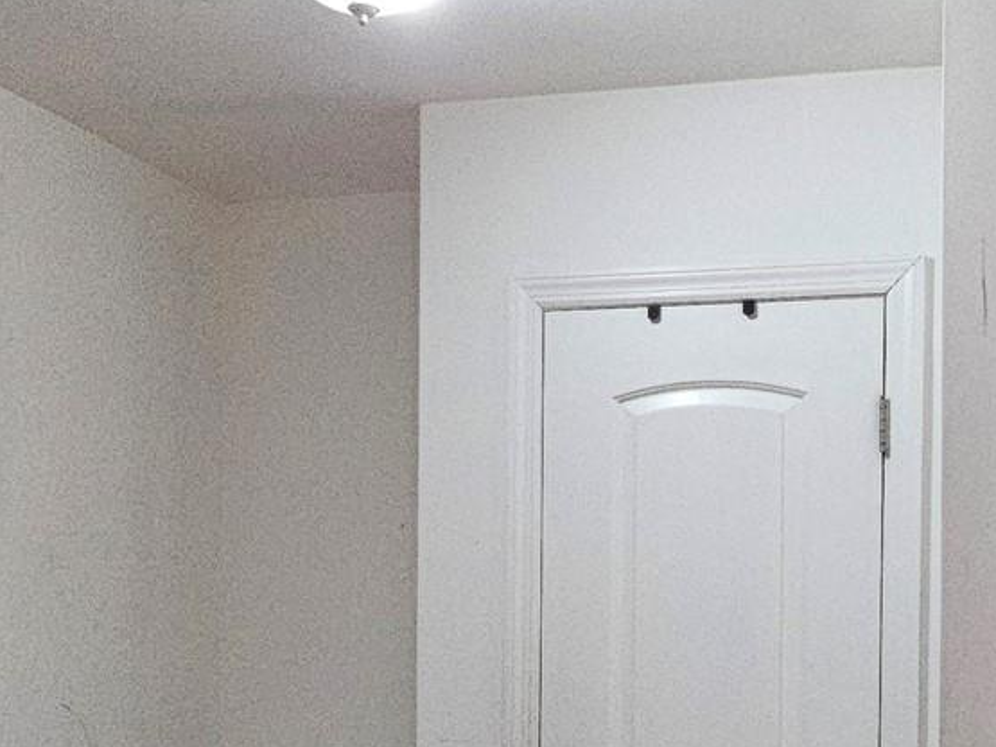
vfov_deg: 29.5
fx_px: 1381
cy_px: 611
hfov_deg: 39.5
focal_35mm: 48
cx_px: 601
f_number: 2.2
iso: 500
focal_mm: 2.2
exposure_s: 1/100
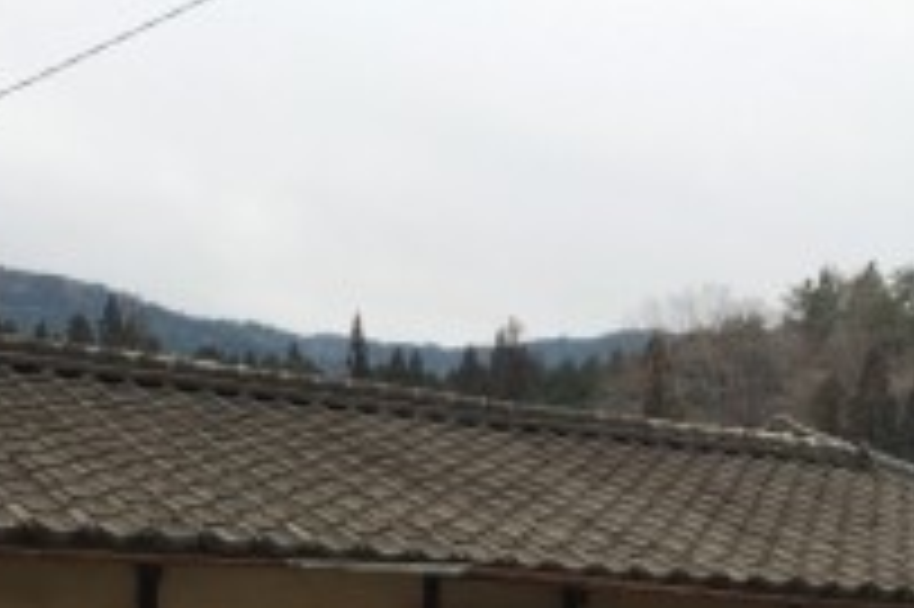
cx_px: 324
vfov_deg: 20.0
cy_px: 718
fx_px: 1624
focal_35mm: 64
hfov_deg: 31.3
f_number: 2.2
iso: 25
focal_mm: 4.15
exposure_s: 1/582
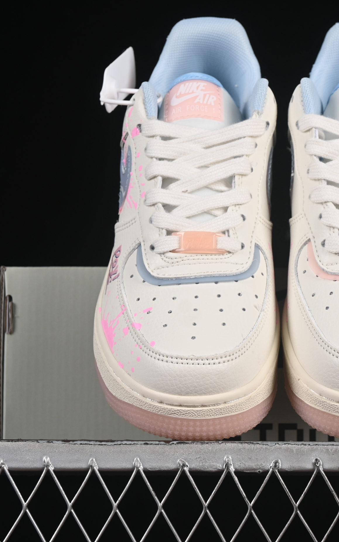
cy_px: 271
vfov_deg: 18.1
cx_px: 286
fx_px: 1699
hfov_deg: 11.3
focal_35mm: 115
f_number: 8
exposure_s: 1/80
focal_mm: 50
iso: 160
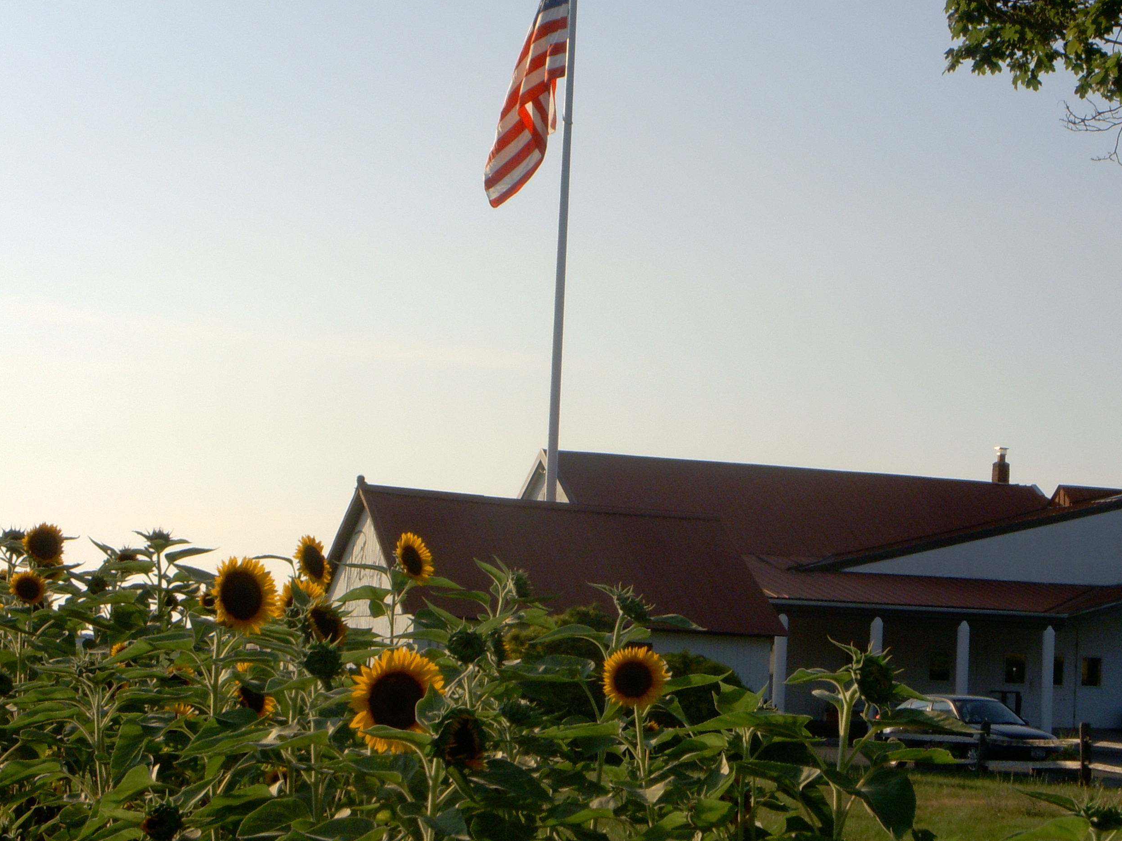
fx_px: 2431
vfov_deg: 19.6
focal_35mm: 75
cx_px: 715
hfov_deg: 25.9
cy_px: 438
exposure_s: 1/320
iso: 100
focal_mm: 9.4
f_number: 7.2
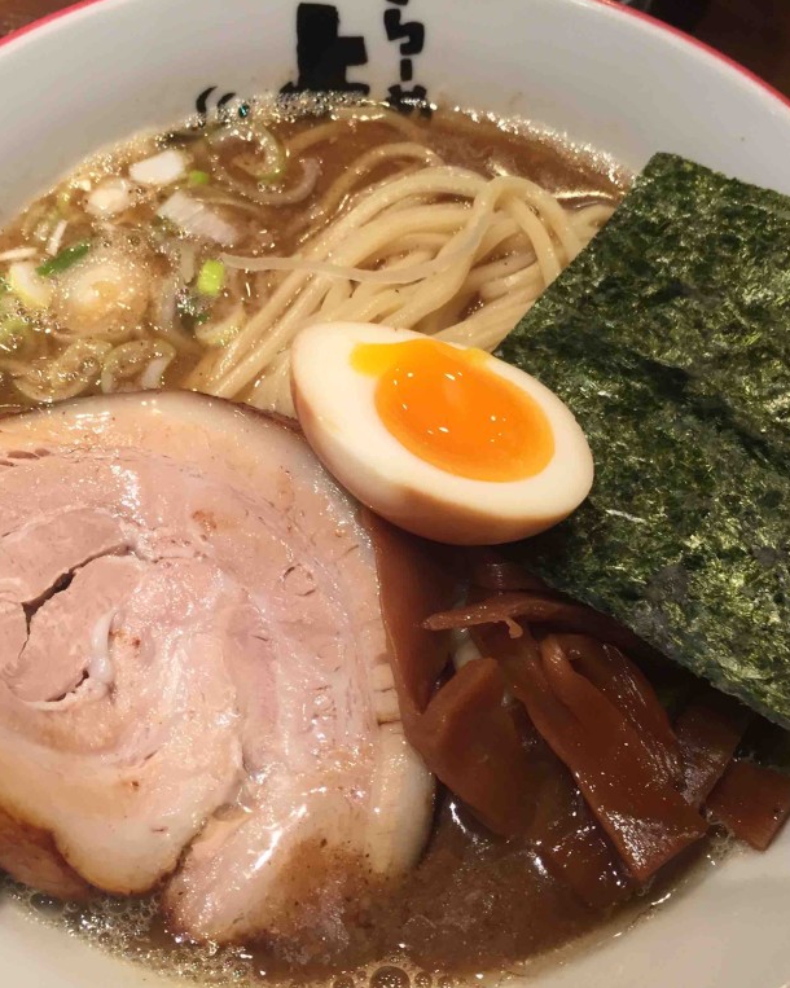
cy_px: 495
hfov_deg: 39.1
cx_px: 390
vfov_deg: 47.9
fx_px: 1111
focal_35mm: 38
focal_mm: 4.15
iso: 64
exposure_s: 1/30
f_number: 2.2
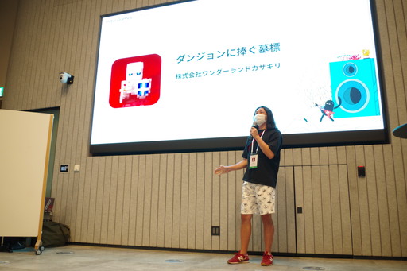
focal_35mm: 30
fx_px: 339
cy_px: 136
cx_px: 204
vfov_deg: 43.6
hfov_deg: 61.9
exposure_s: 1/50
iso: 800
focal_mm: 20
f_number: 4
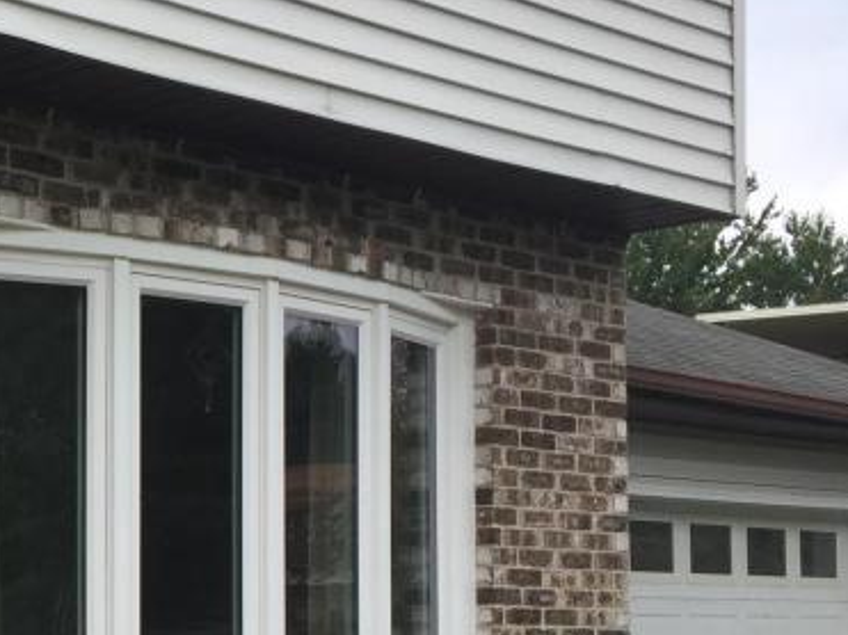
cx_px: -123
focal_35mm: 80
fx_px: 1959
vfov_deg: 18.1
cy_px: 601
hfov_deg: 22.8
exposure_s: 1/1041
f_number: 2.2
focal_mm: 4.15
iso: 32
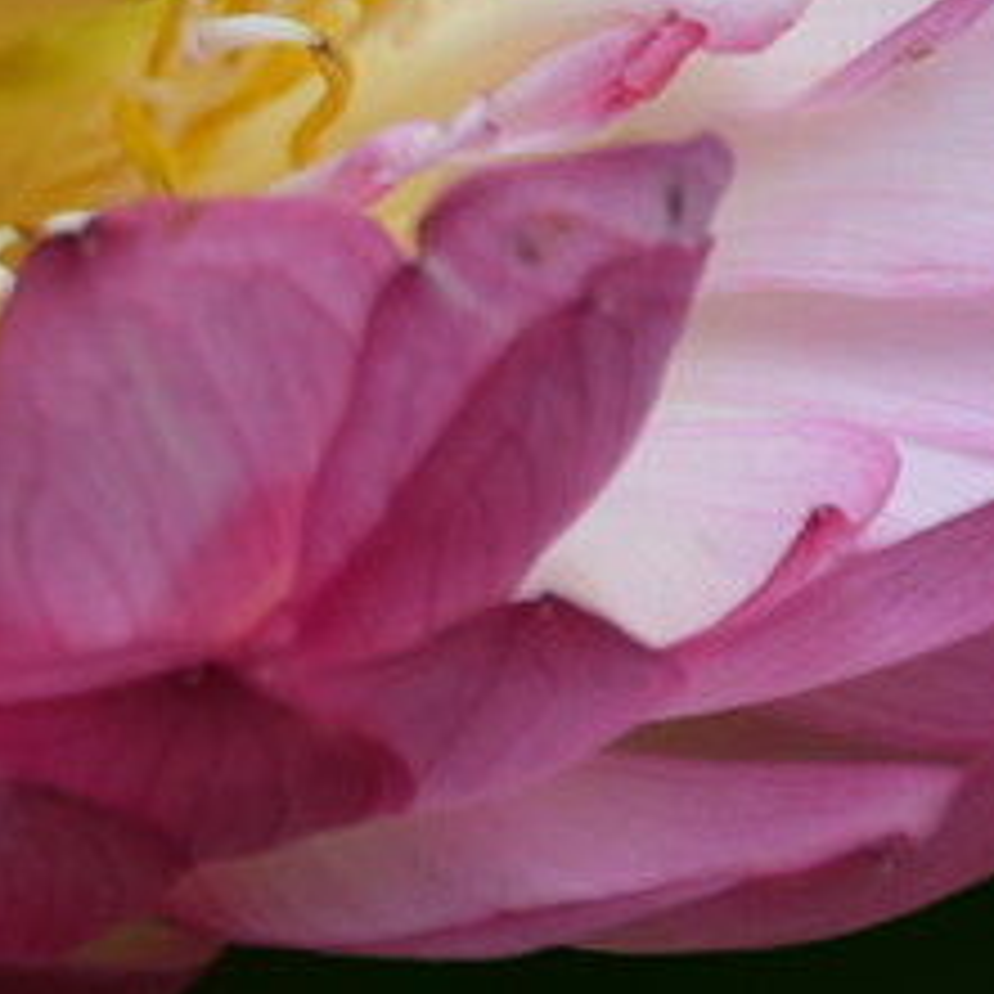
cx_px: -126
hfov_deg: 3.4
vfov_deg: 3.4
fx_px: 16871
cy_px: -430
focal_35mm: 519
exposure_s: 1/80
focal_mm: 75
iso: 100
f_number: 7.1
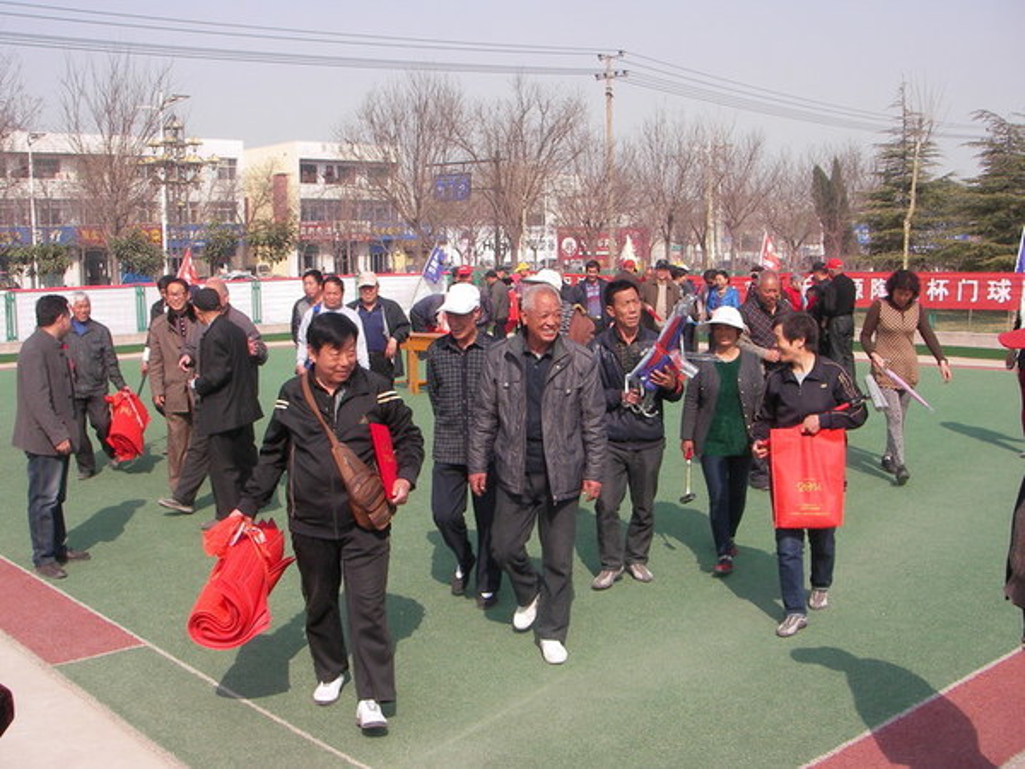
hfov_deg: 49.0
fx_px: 1125
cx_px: 512
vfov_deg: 37.7
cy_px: 384
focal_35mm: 38
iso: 50
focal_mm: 6.3
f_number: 6.6
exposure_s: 1/188
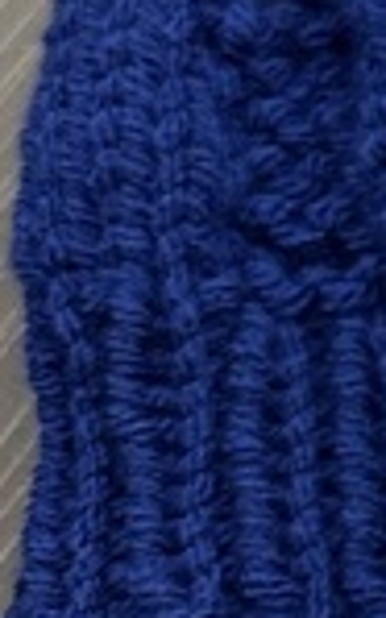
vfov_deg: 12.0
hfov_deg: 6.2
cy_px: 236
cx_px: 1565
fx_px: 2948
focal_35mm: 175
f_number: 1.78
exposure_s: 1/60
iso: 250
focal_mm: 6.86
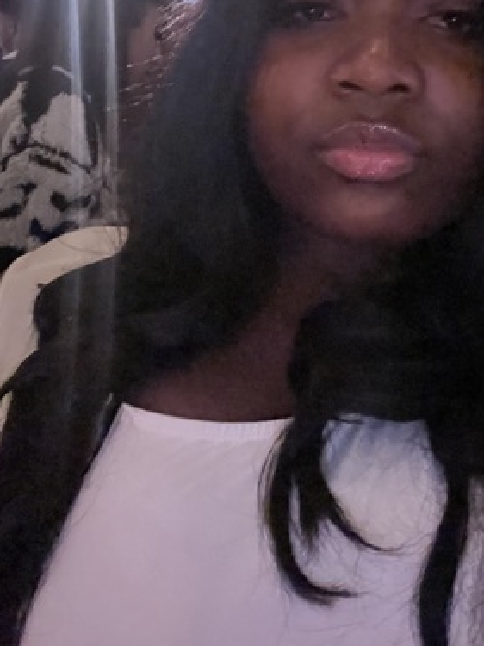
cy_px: 231
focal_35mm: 40
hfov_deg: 35.7
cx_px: 313
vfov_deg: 46.3
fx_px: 746
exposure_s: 1/15
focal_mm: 2.71
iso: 2000
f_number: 2.2
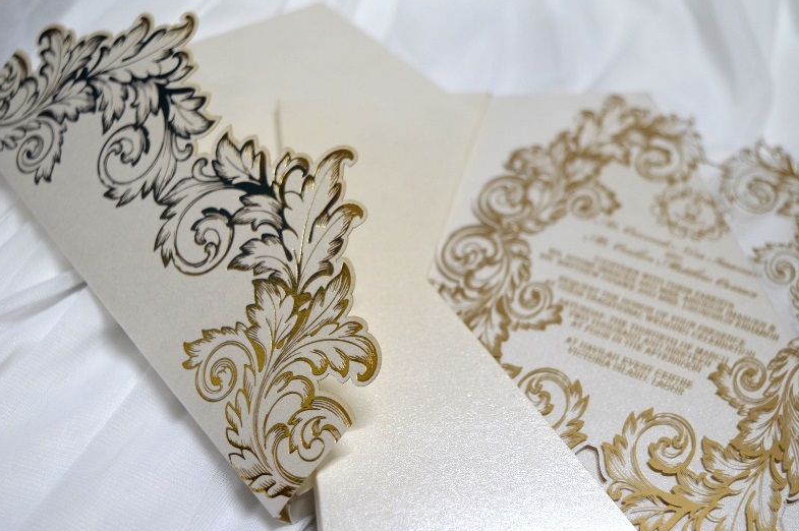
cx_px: 434
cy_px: 302
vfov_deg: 28.8
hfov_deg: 42.3
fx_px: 1033
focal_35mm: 47
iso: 400
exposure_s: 1/80
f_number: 4.5
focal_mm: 27
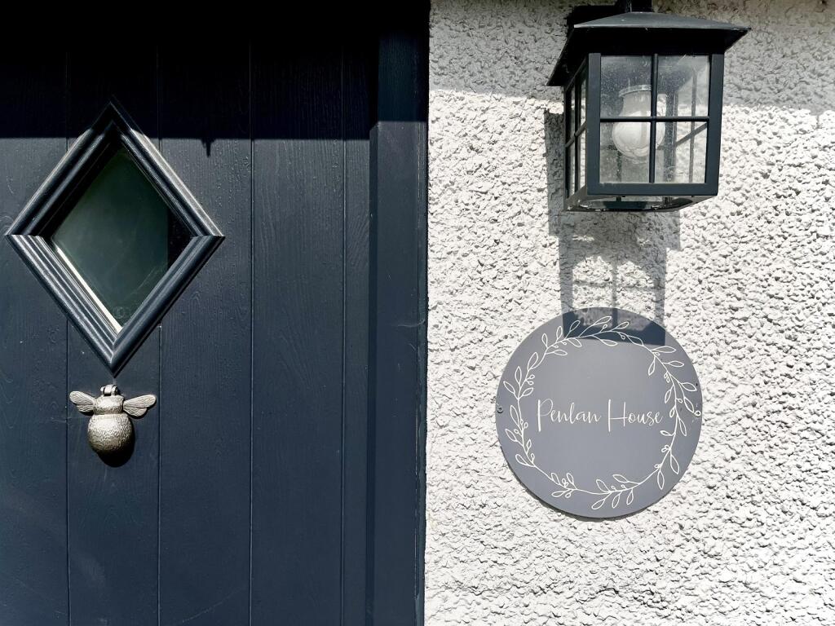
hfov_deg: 67.3
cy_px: 313
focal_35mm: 26
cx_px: 418
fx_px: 627
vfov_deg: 53.1
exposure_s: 1/5848
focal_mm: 5.1
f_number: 1.6
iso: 50
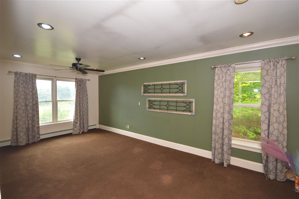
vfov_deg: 77.2
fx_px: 124
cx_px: 150
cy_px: 100
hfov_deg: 100.4
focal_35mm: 15
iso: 400
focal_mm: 10
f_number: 4.5
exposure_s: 1/80
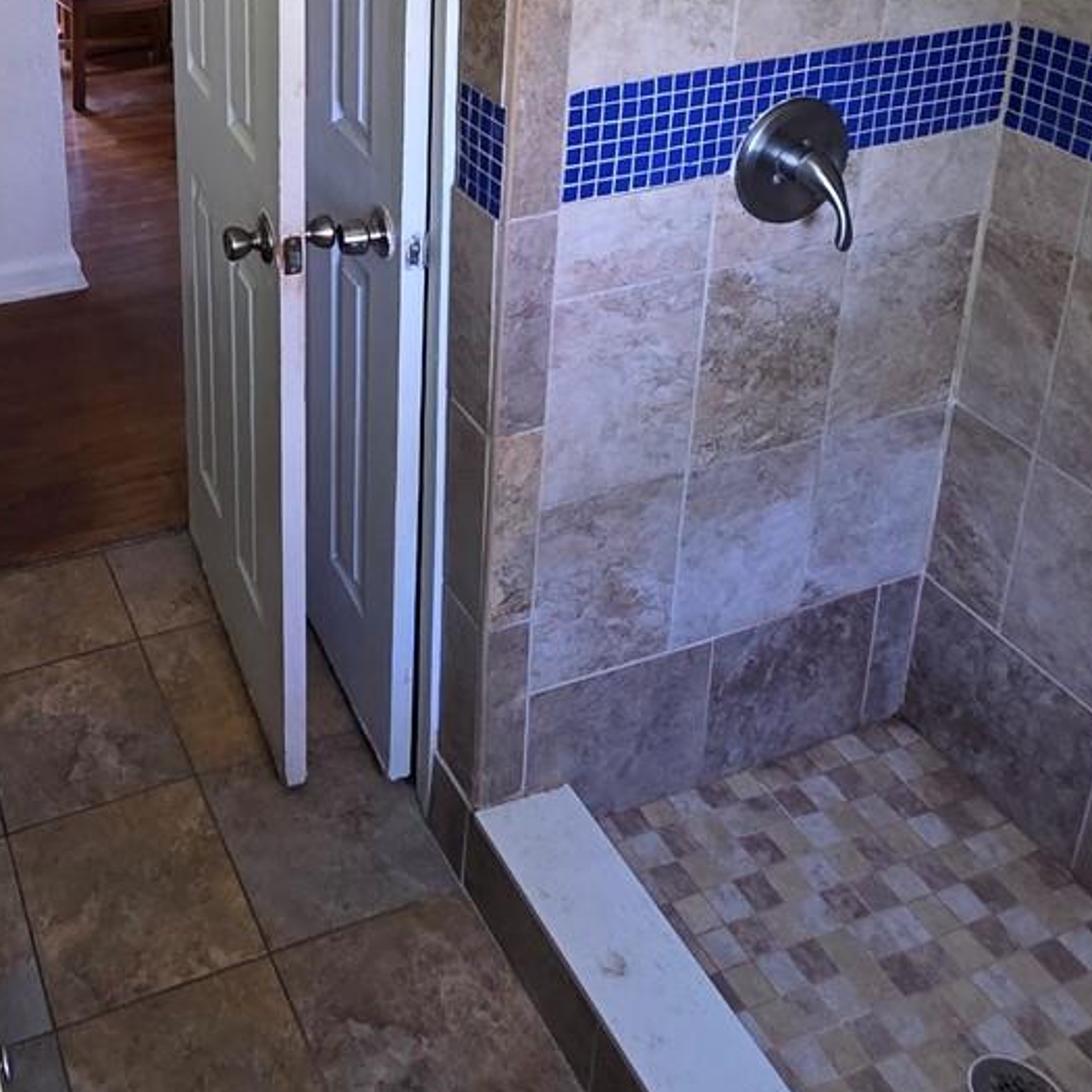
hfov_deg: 44.0
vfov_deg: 41.5
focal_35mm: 35
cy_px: 19
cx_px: 158
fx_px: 1249
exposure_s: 1/60
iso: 400
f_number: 1.9
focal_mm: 2.2
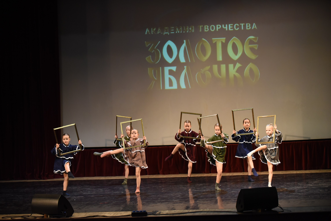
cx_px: 166
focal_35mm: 105
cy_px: 110
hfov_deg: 19.4
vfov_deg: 13.1
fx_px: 966
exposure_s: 1/320
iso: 2500
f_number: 2.8
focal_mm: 105
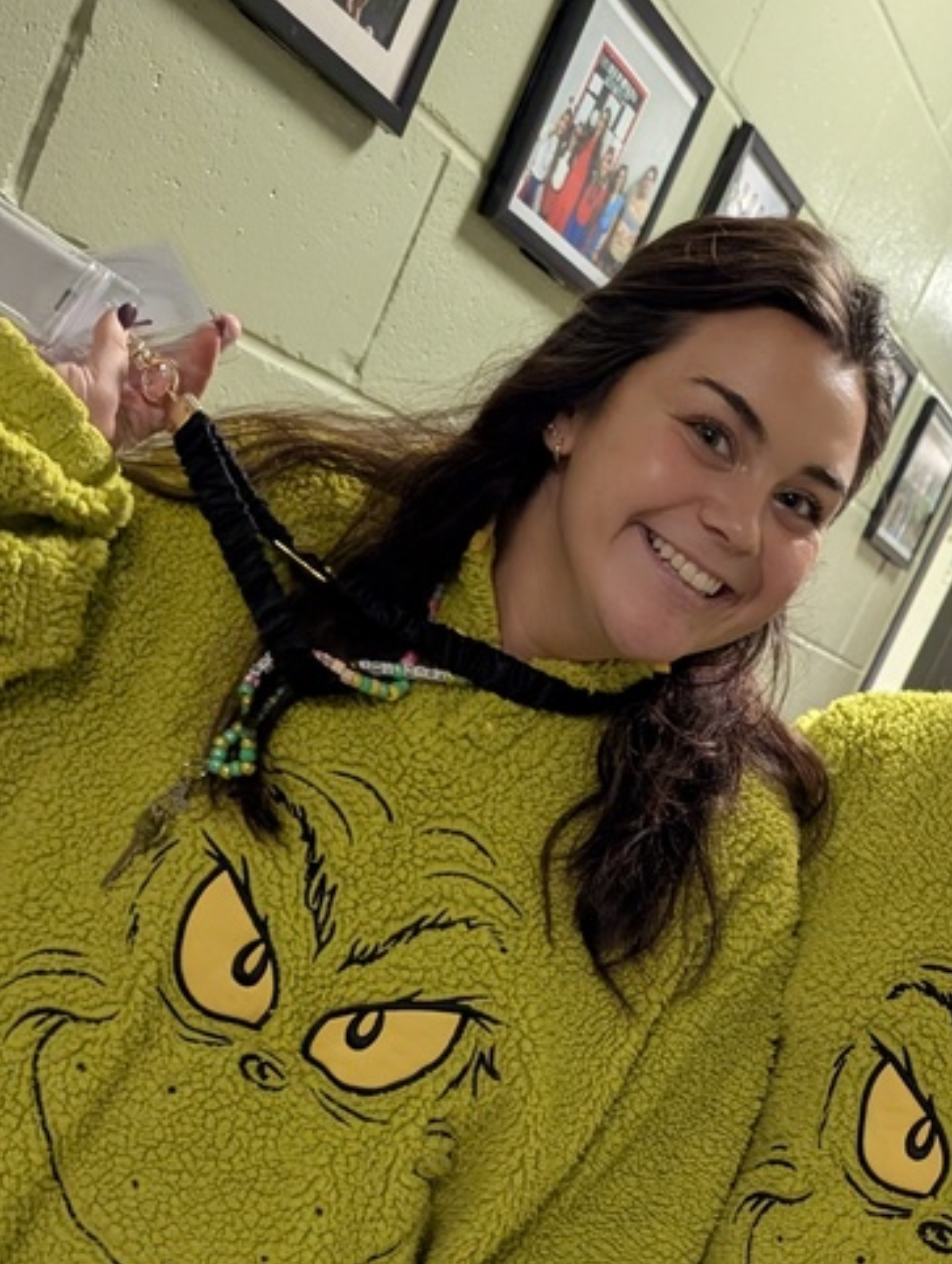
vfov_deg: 36.1
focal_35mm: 51
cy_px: 1028
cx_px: 843
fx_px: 1865
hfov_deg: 27.7
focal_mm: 6.9
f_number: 1.68
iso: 860
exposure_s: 1/120
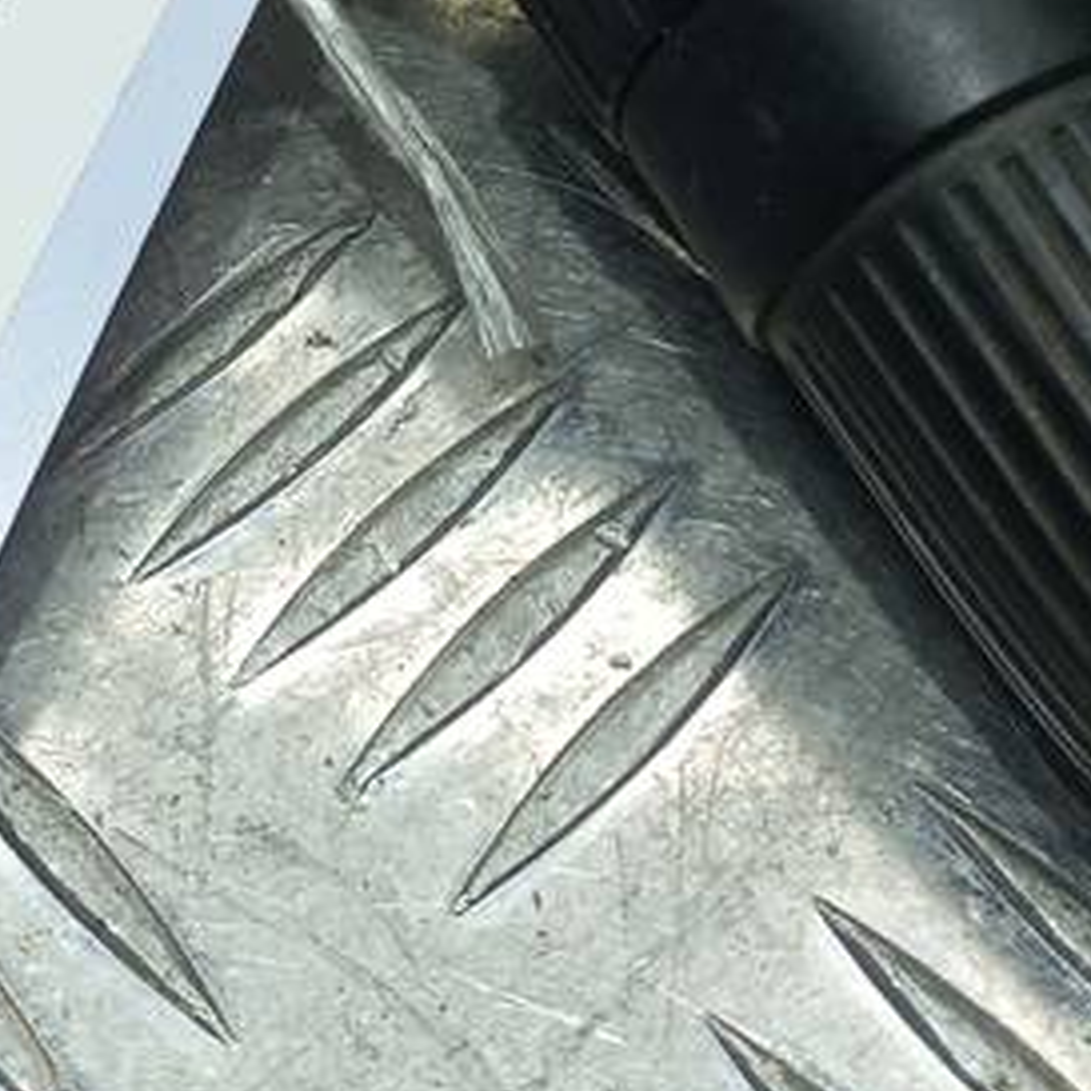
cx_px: 276
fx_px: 2960
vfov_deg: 19.5
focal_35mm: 83
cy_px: -260
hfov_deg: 20.7
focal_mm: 4.6
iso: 32
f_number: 1.8
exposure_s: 1/100
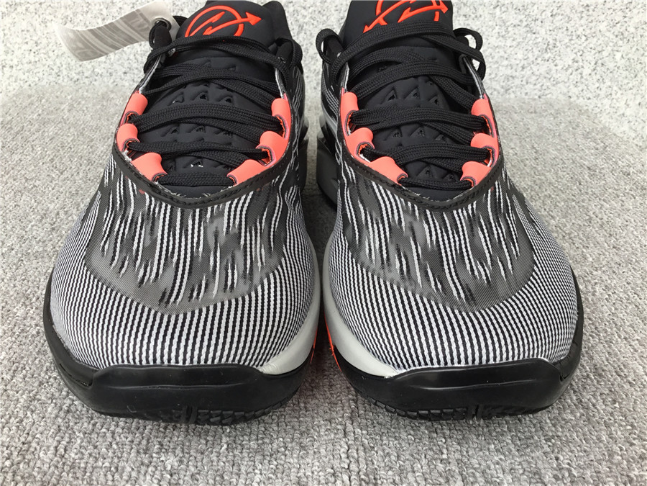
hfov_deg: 58.4
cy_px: 243
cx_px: 324
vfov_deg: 45.4
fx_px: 579
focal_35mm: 31
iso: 50
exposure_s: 1/120
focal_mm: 3.3
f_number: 2.4
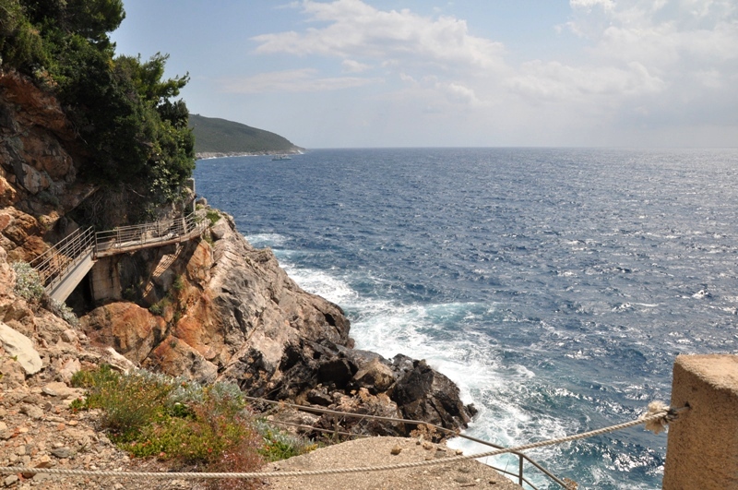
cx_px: 369
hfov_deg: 67.5
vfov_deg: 47.8
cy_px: 245
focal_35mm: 27
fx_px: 553
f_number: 11
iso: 640
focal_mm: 18
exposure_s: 1/500
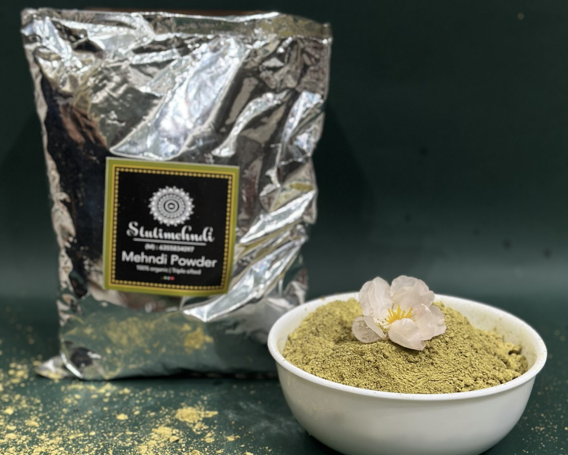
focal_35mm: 63
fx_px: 1059
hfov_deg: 30.0
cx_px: 285
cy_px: 262
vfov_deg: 24.2
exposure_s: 1/154
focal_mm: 6.86
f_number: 1.78
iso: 64
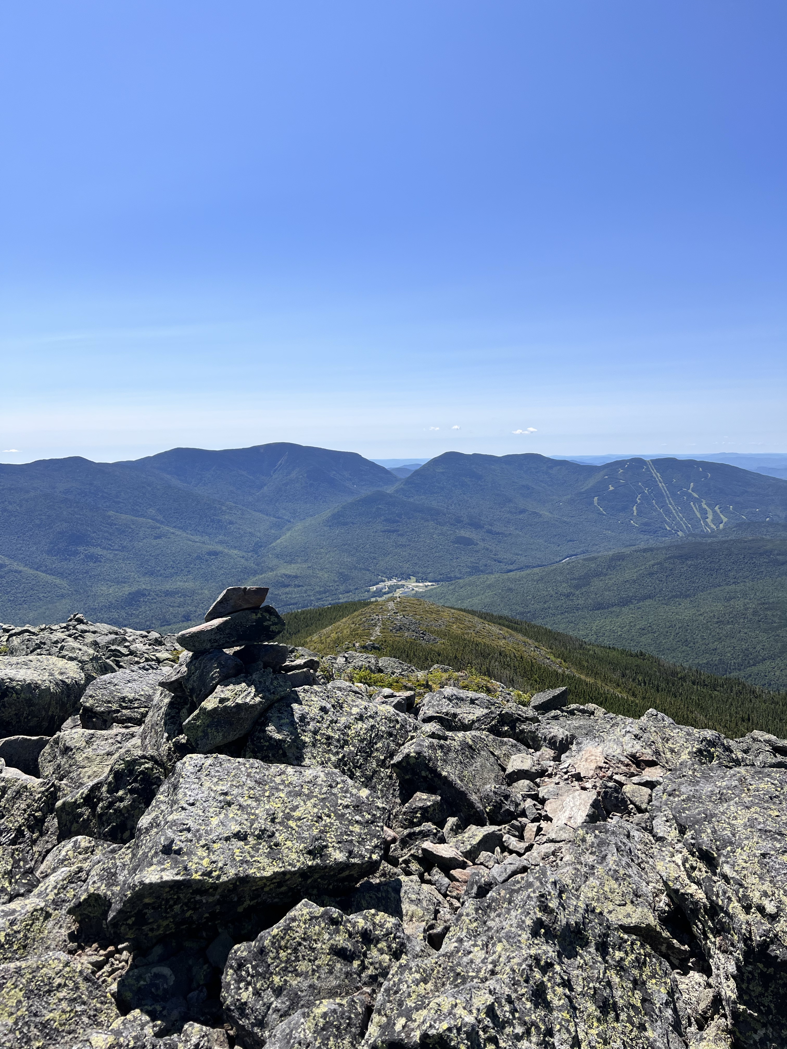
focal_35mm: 26
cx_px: 394
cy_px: 524
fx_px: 788
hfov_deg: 53.1
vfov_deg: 67.3
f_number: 1.5
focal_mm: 5.7
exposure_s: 1/5882
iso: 50
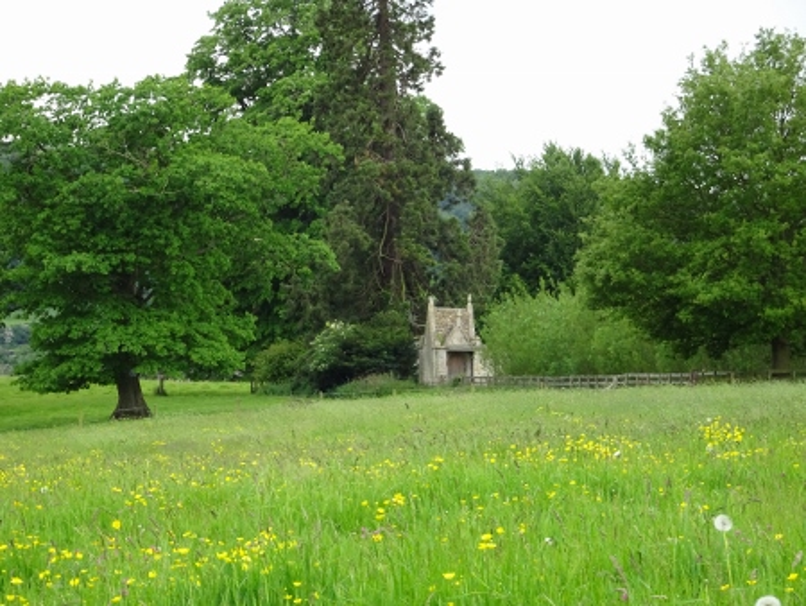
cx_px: 403
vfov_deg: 10.4
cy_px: 303
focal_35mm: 143
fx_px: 3331
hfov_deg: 13.8
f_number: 5.6
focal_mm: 24.36
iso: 160
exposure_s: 1/160
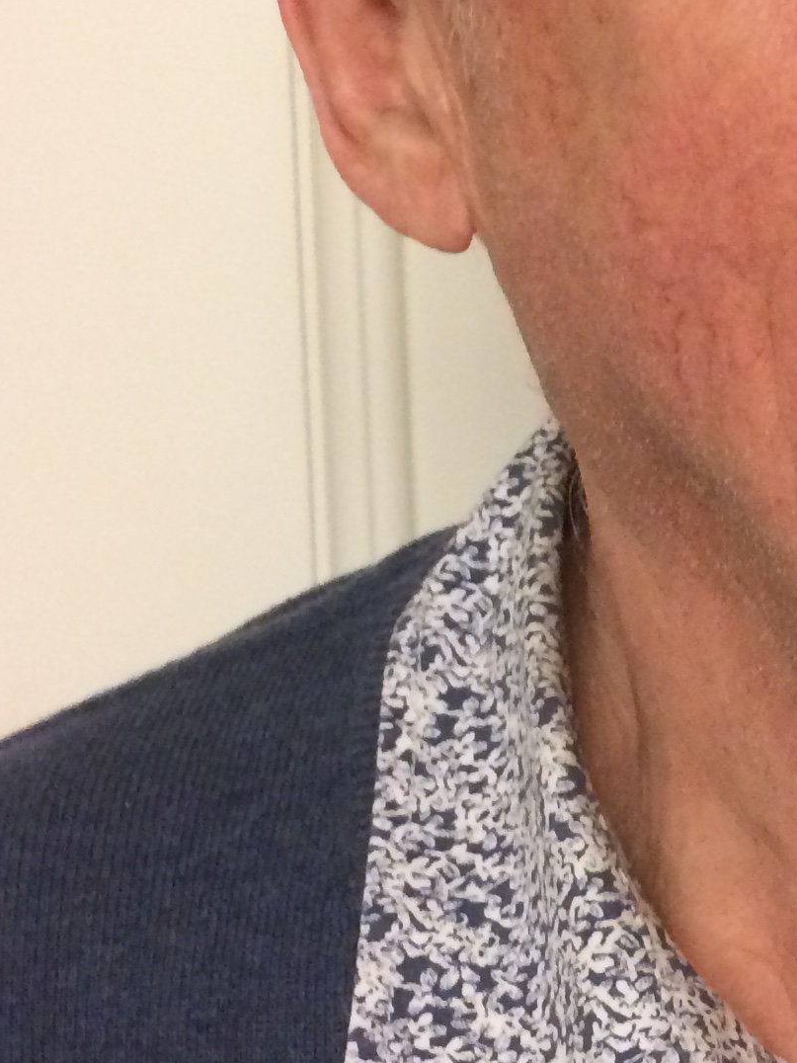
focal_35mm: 88
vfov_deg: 22.1
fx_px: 2701
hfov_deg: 15.8
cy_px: 331
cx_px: 1084
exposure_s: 1/33
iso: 250
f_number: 2.2
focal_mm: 4.15
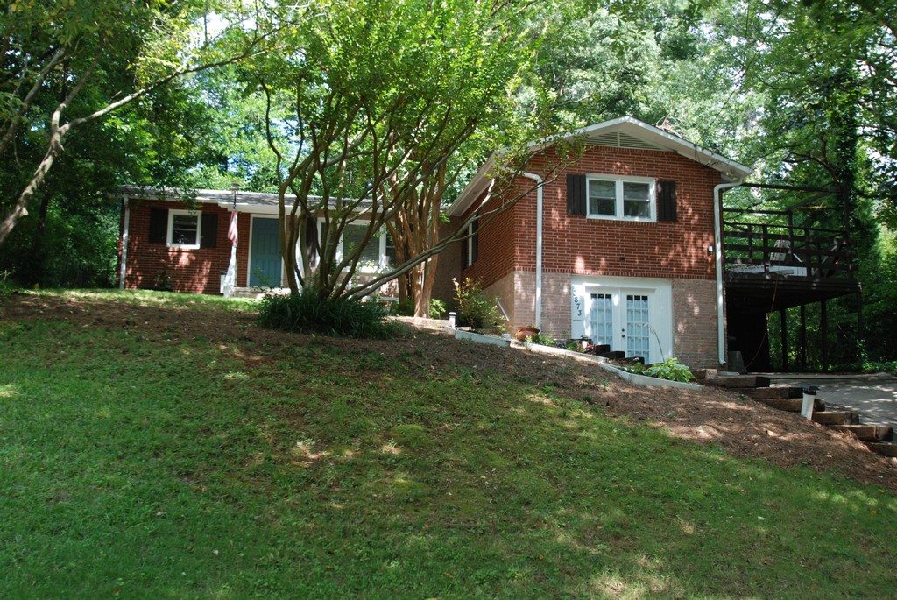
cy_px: 300
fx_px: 823
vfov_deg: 40.1
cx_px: 448
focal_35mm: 33
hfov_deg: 57.2
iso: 400
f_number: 6.3
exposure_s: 1/160
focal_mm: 22
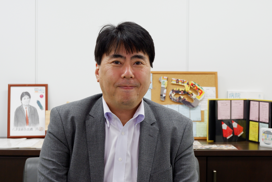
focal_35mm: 60
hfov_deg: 33.4
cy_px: 91
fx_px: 454
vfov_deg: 22.7
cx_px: 136
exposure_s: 1/85
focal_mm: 40.2
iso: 1250
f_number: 5.3
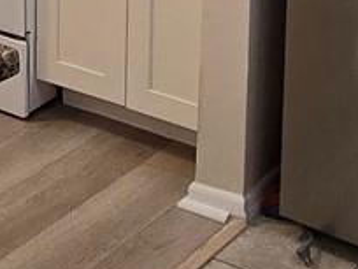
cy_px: -202
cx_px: 26
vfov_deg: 13.2
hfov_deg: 18.9
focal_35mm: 102
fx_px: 1055
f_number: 2.2
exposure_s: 1/60
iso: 200
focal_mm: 2.2
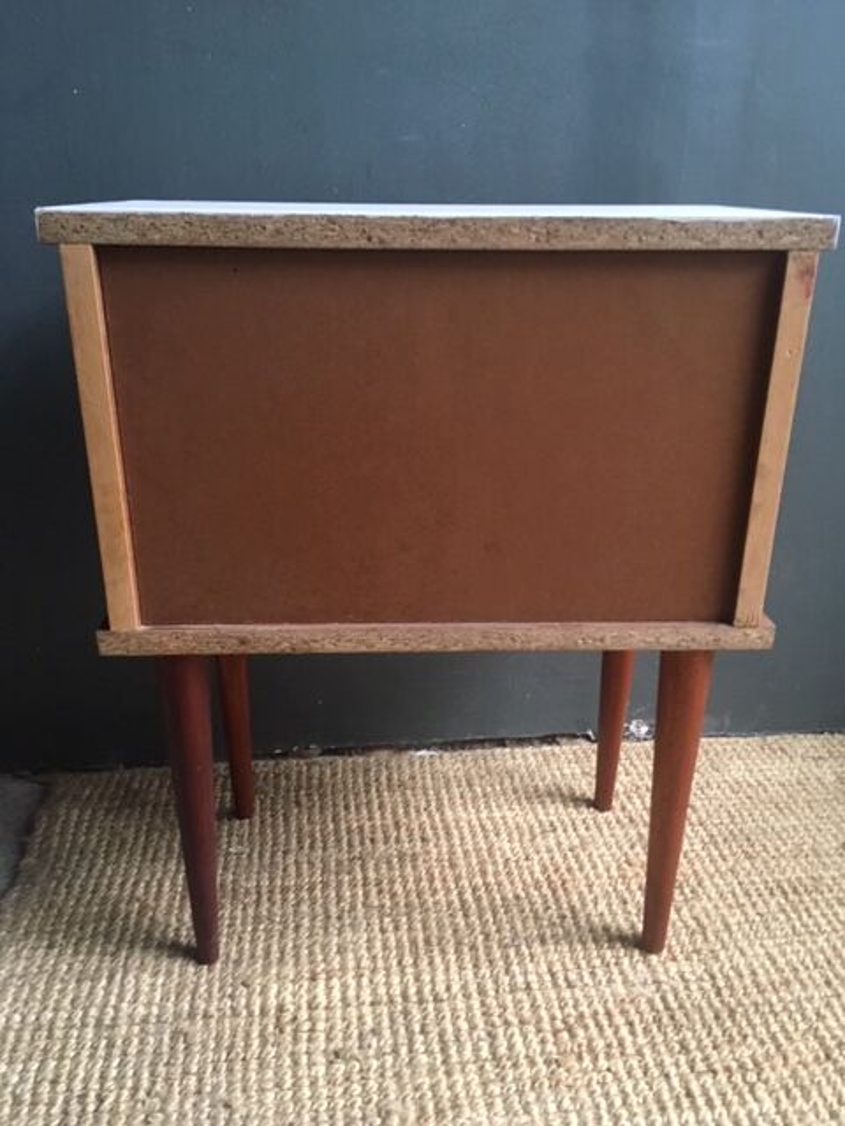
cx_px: 422
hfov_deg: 48.2
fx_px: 944
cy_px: 563
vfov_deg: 61.7
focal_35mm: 29
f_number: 2.2
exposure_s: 1/33
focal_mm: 4.15
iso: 200
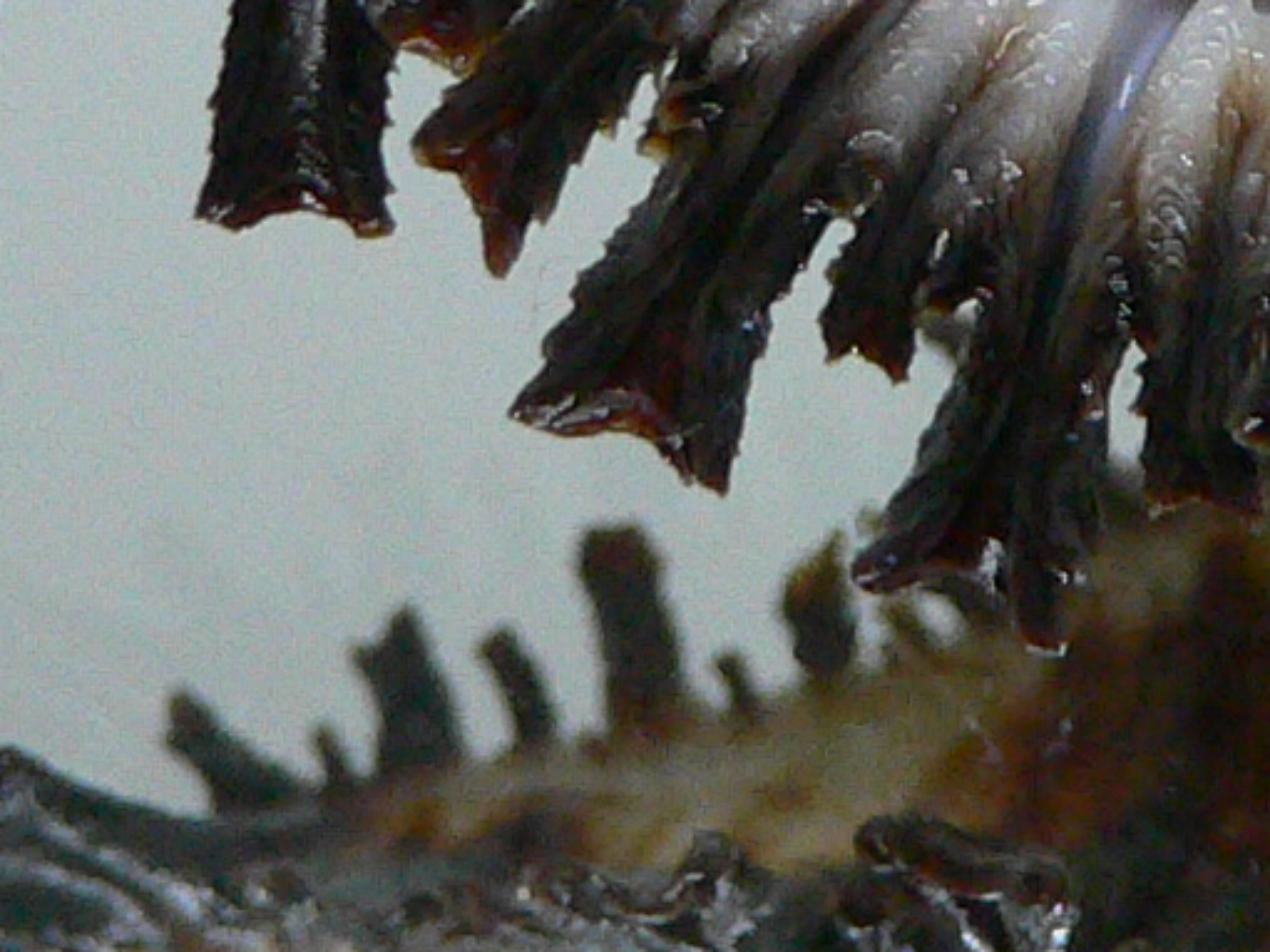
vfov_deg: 10.5
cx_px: 1138
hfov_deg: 14.2
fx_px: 5062
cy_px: -254
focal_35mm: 138
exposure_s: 1/50
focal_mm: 4.6
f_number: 2.8
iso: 200
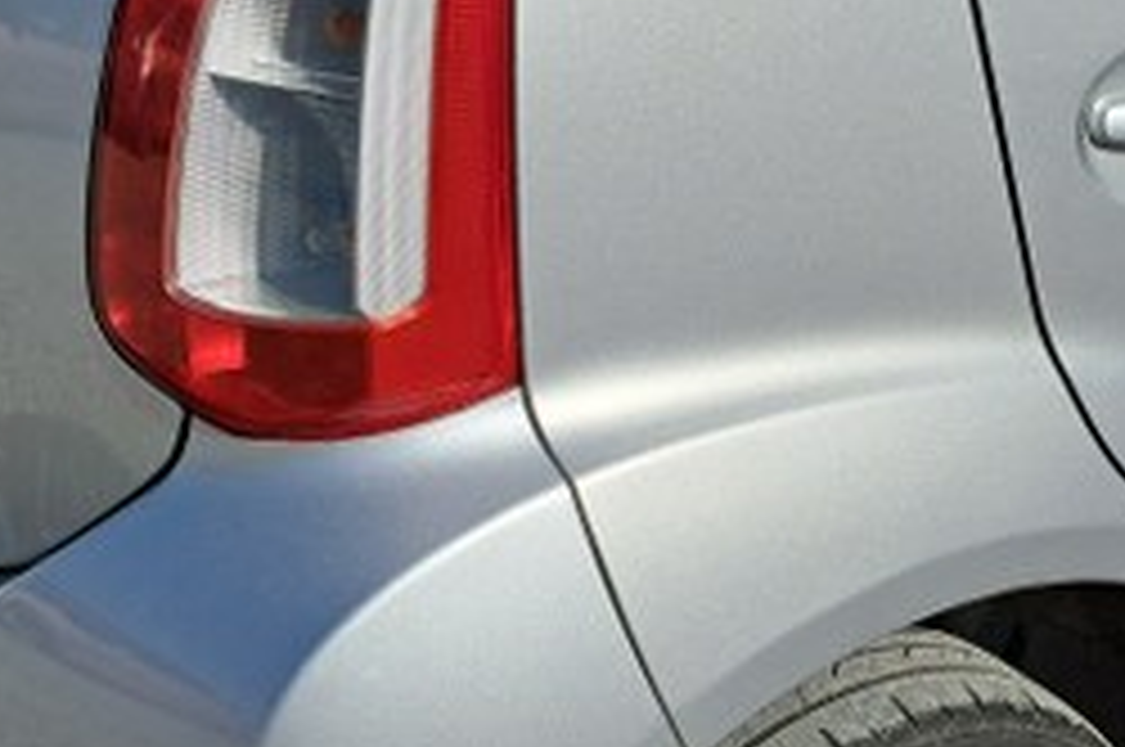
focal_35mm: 80
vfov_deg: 16.9
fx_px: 2497
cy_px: 180
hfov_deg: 24.7
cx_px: 1008
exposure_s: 1/2865
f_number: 1.8
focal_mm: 5.23
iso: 50
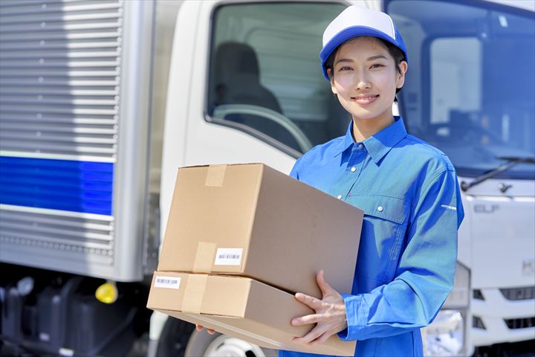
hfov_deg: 23.9
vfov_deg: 16.1
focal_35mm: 85
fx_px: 1263
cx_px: 268
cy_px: 178
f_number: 4.5
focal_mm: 85
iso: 200
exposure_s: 1/1000
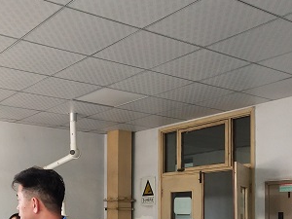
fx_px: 506
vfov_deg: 23.7
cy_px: 201
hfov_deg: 31.5
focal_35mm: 60
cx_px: 68
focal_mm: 3.95
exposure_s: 1/100
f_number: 1.8
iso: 199
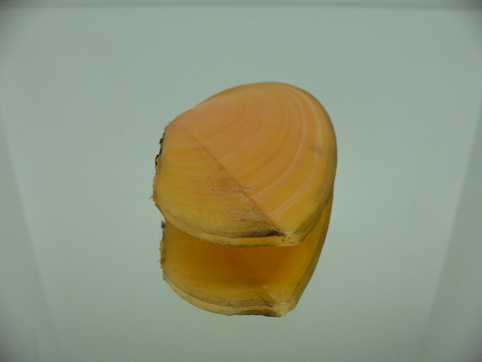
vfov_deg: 40.7
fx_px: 487
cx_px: 241
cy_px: 181
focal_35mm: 35
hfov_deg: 52.6
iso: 100
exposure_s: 1/60
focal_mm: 4.6
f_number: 2.8
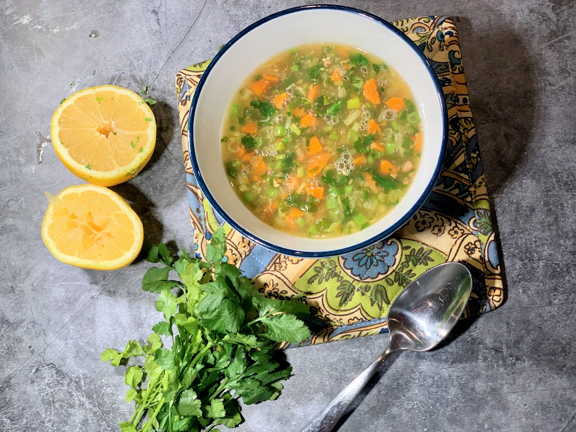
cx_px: 288
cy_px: 216
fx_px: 865
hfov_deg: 36.8
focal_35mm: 52
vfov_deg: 28.0
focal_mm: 6
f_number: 2.4
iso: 80
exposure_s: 1/100
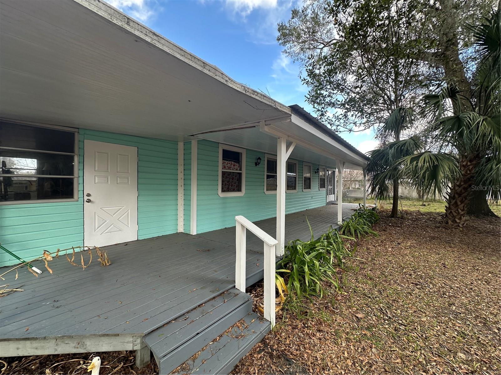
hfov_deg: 102.1
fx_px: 203
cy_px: 188
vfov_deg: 85.7
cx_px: 250
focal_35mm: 14
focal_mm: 2.22
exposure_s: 1/135
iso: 40
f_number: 2.2
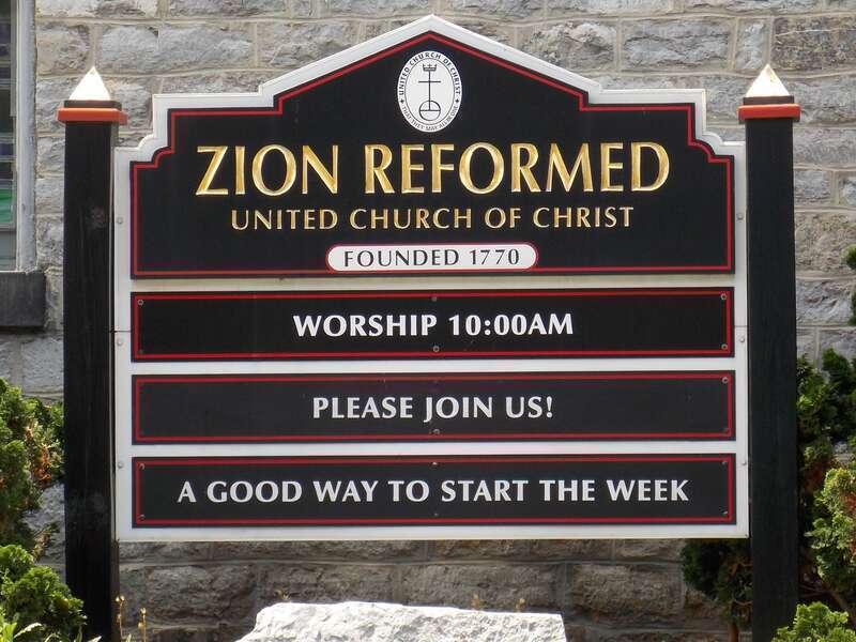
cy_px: 321
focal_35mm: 168
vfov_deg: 8.8
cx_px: 428
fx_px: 4154
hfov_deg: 11.8
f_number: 5.3
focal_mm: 29.9
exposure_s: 1/125
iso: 80
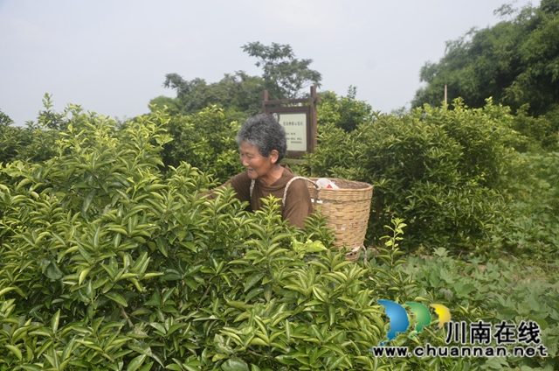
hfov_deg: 51.4
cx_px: 280
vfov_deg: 35.3
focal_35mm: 38
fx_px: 581
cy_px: 186
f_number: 5.6
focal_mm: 25
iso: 100
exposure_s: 1/250
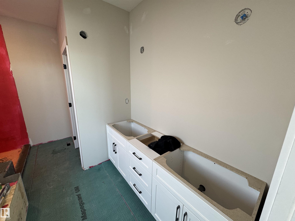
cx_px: 148
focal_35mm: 14
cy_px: 110
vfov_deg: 85.7
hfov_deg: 102.1
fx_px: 119
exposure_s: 1/120
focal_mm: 2.22
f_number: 2.2
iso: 200
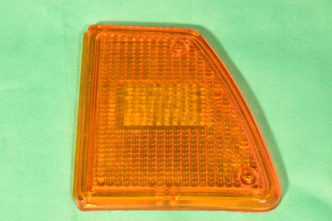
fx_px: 770
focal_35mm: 84
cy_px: 111
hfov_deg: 24.3
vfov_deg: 16.3
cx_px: 165
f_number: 20
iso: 6400
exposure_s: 1/100
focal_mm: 55
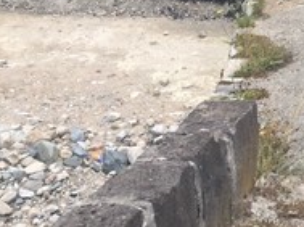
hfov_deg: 16.3
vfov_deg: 14.3
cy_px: 77
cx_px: 534
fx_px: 903
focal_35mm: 103
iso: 32
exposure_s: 1/50
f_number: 2.2
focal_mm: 4.15
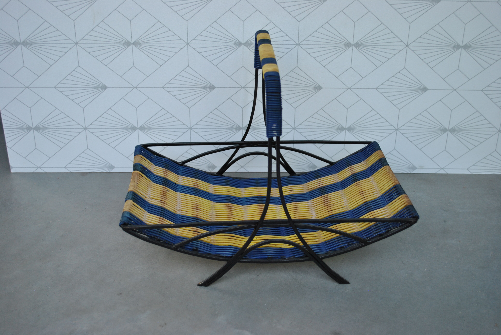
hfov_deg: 41.1
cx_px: 250
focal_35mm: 48
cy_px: 168
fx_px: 669
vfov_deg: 28.2
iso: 200
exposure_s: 1/80
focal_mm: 32
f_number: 4.8
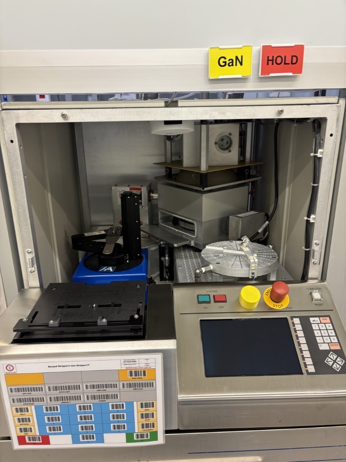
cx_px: 173
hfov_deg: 53.1
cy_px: 231
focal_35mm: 26
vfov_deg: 67.3
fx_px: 347
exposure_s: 1/50
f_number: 1.6
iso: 80
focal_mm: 5.96
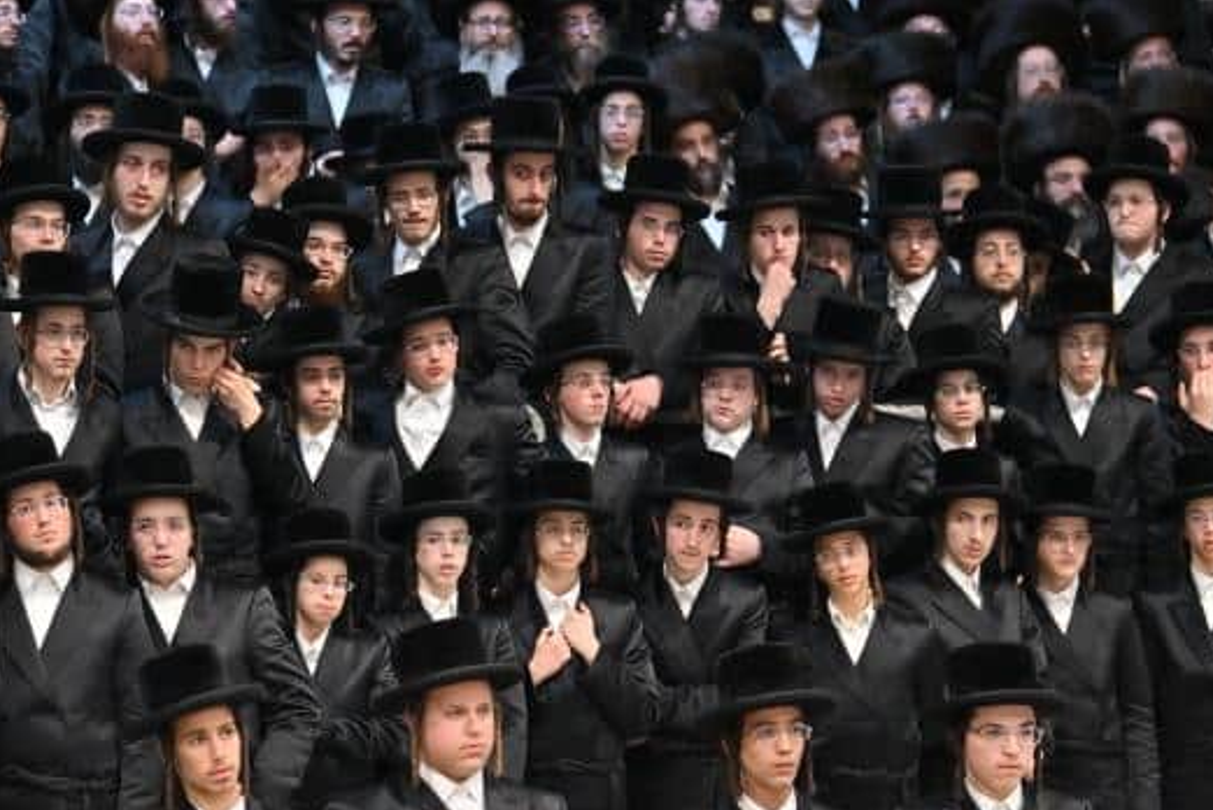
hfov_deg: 9.5
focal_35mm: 216
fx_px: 7282
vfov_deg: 6.4
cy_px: 678
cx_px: 403
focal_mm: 110
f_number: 2.8
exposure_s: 1/200
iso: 500
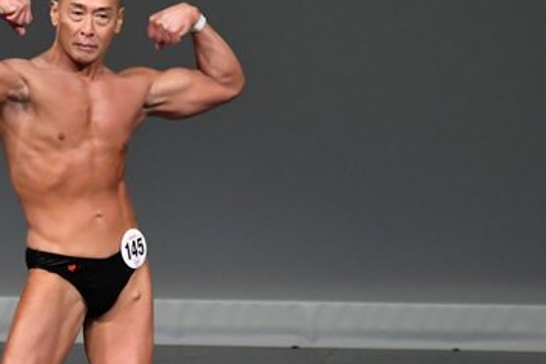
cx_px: -30
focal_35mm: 821
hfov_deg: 2.5
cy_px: 278
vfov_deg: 1.7
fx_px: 12451
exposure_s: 1/400
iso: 4000
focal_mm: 250
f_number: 5.6
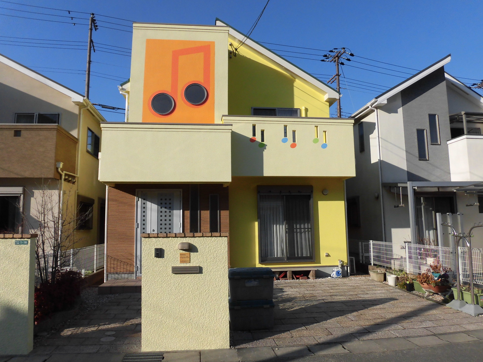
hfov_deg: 69.4
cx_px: 234
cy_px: 180
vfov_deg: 54.9
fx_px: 349
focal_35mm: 25
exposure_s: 1/250
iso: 100
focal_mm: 4.3
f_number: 7.8
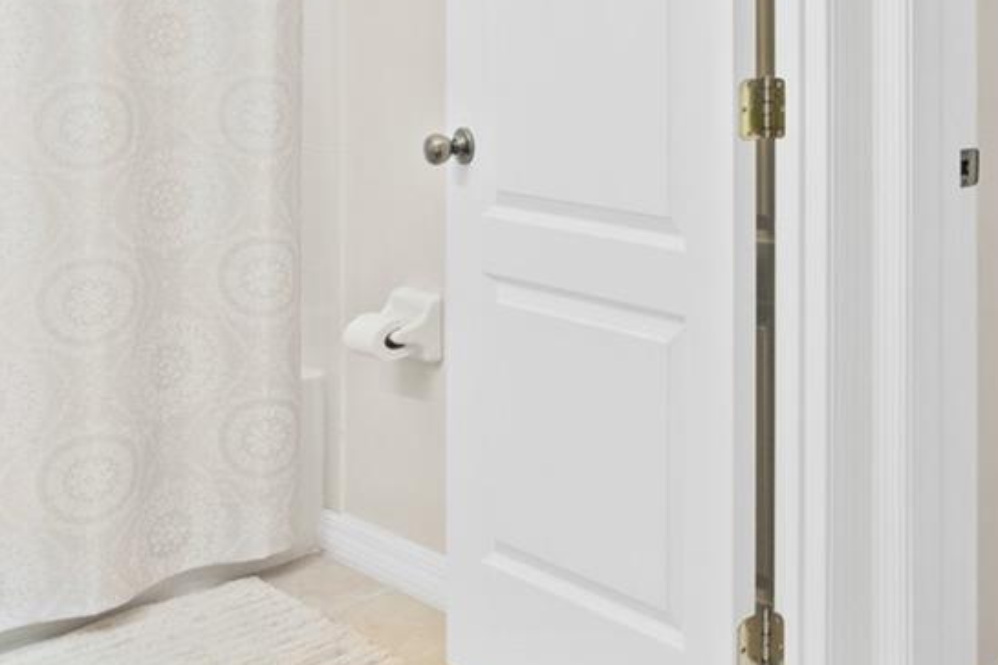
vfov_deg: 27.8
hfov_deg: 31.9
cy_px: -70
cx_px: 1346
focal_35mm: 44
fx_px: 1219
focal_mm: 10
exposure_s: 1/5
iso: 200
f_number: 8
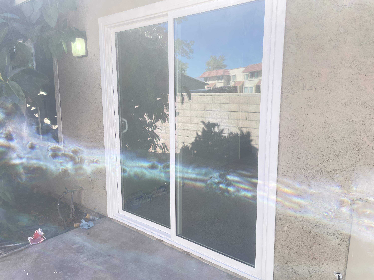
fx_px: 281
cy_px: 140
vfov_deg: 53.1
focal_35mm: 26
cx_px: 187
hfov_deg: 67.3
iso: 32
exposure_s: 1/496
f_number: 1.6
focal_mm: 4.2
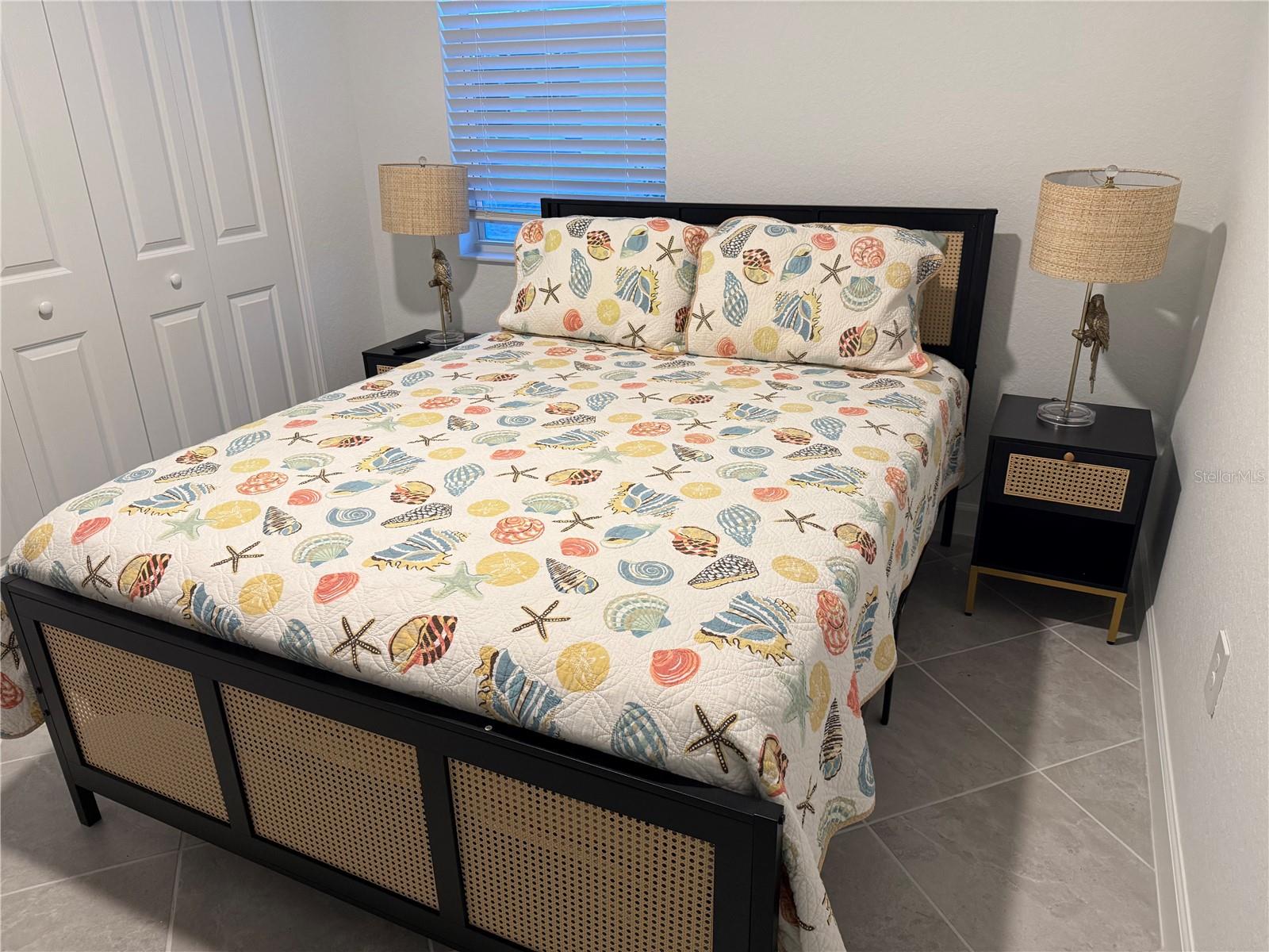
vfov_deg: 56.8
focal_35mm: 24
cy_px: 476
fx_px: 880
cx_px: 634
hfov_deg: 71.6
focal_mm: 6.76
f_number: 1.78
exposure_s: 1/99
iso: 200
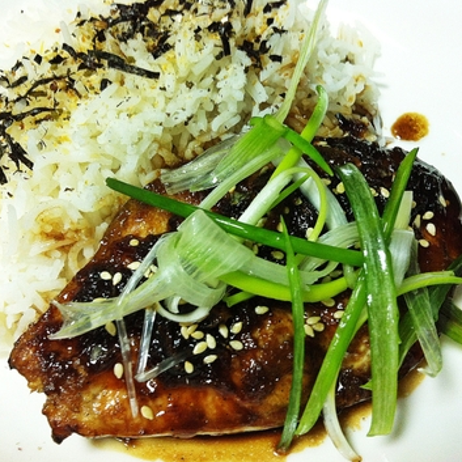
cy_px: 232
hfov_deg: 40.0
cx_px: 234
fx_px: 634
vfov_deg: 40.0
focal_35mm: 42
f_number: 2.8
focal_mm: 3.85
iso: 125
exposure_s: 1/15
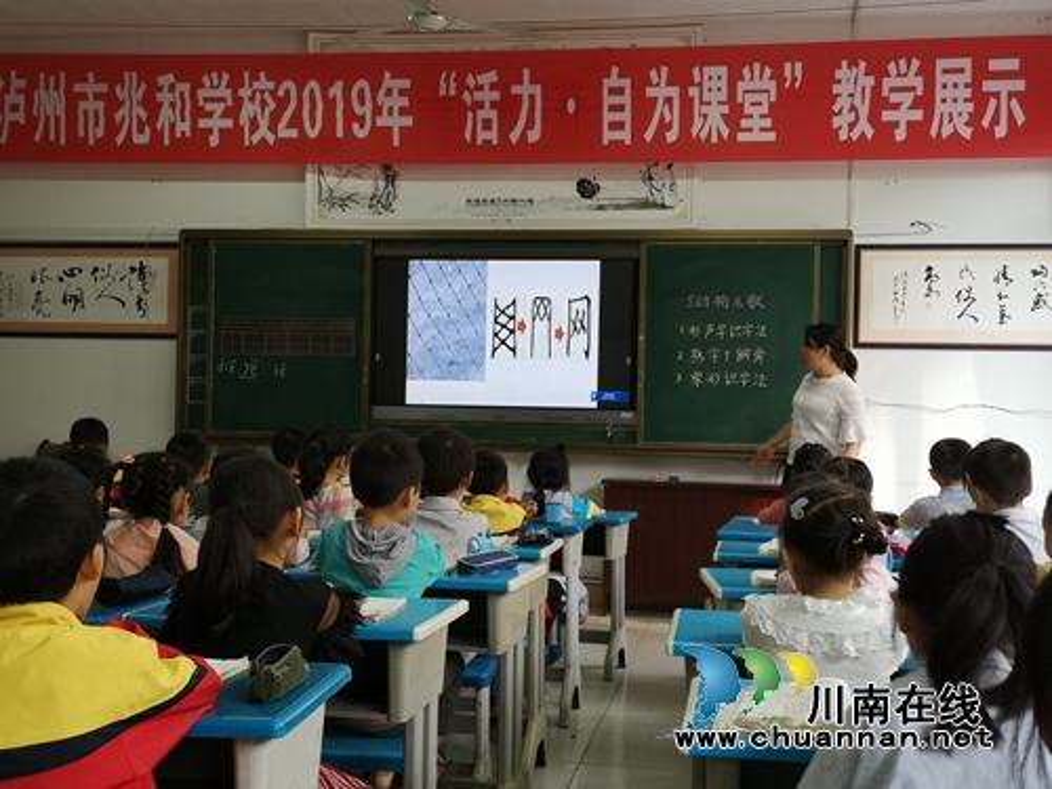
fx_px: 1276
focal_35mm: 42
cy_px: 394
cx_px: 526
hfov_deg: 44.8
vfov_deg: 34.3
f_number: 1.8
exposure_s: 1/50
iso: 64
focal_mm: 3.95
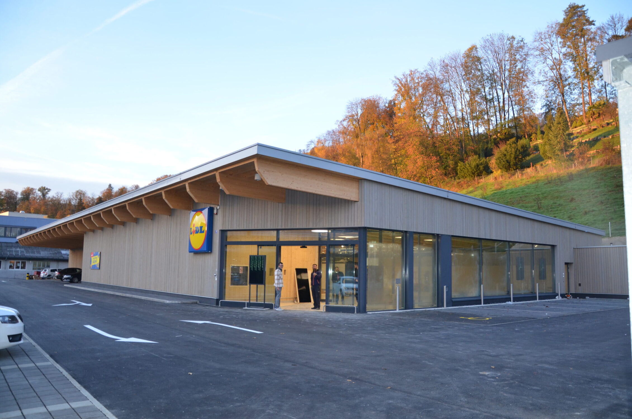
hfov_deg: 67.5
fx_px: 473
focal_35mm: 27
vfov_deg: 47.7
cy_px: 210
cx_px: 316
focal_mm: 18
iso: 360
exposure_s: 1/125
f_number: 3.5
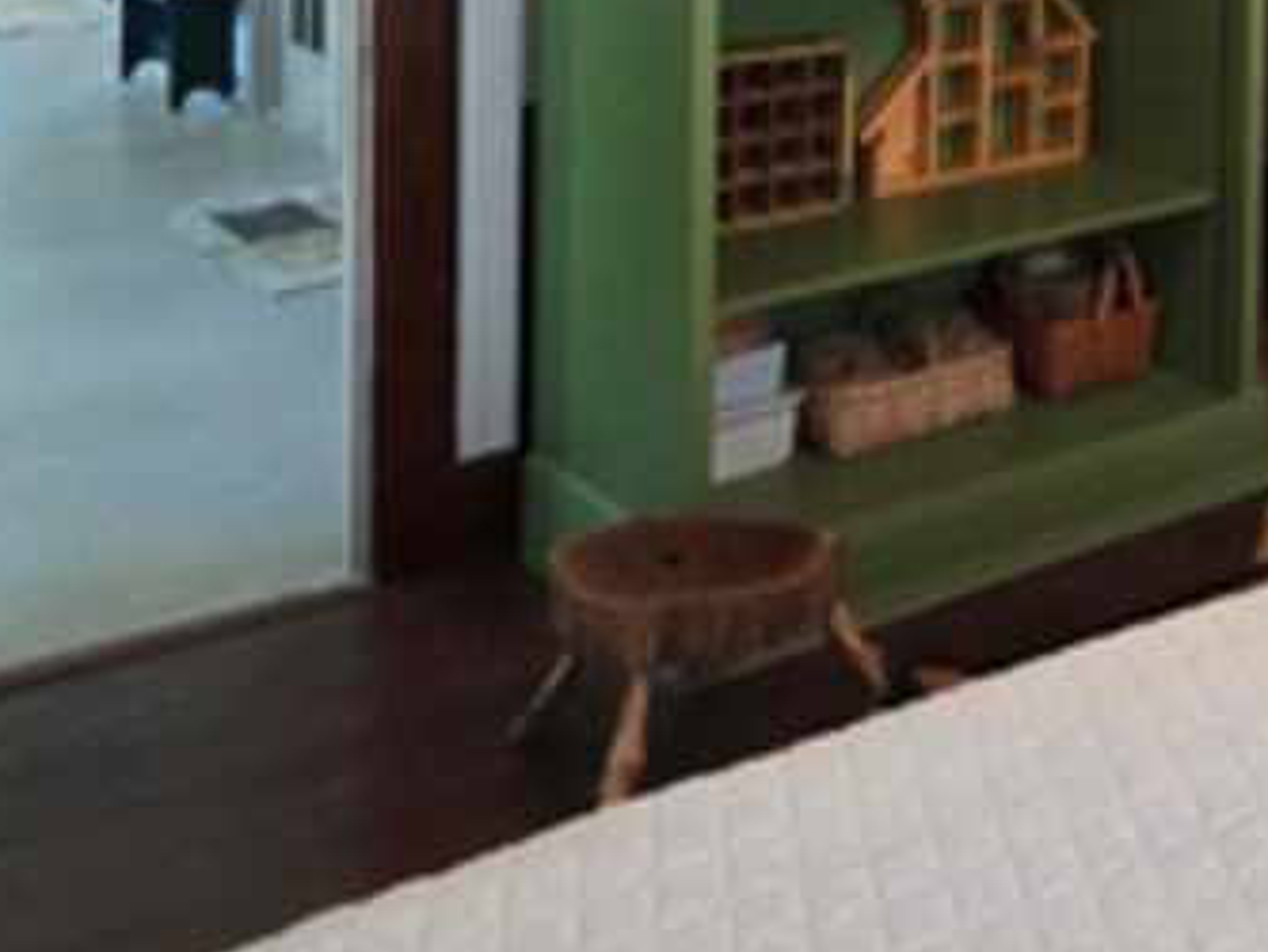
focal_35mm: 50
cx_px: 1196
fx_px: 1832
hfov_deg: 35.4
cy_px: -289
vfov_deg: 25.1
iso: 400
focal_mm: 2.2
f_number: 2.2
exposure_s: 1/60
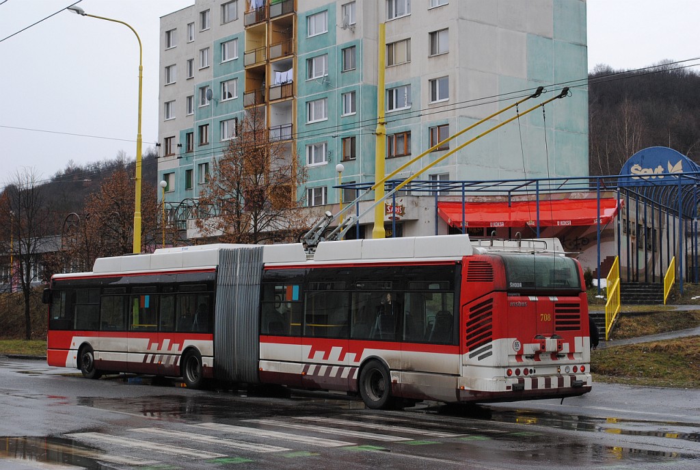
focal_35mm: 60
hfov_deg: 33.3
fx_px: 1169
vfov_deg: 22.7
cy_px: 235
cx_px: 350
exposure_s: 1/250
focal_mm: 40
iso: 400
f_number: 8
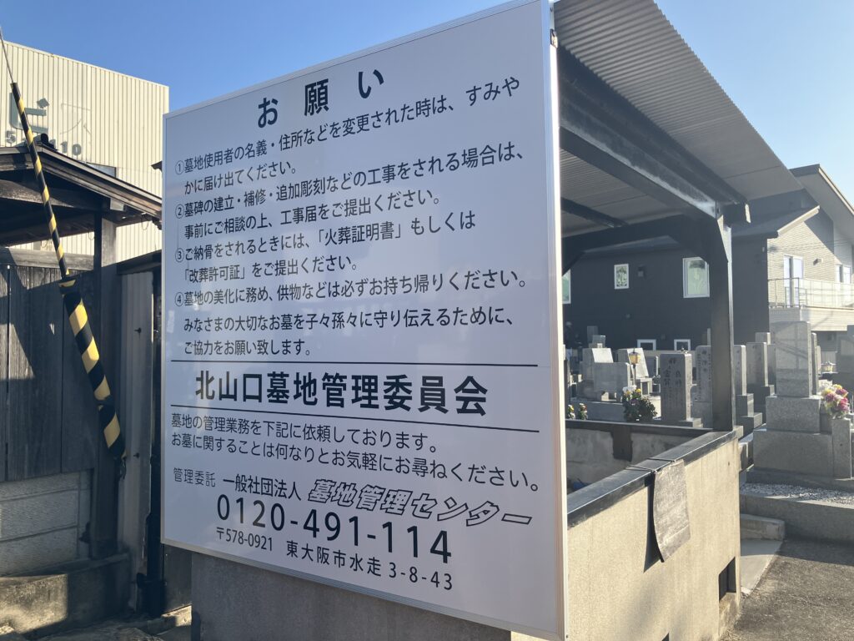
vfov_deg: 49.7
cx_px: 427
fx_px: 691
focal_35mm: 28
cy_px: 320
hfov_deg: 63.4
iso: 32
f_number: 1.8
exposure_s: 1/1080
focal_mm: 3.99
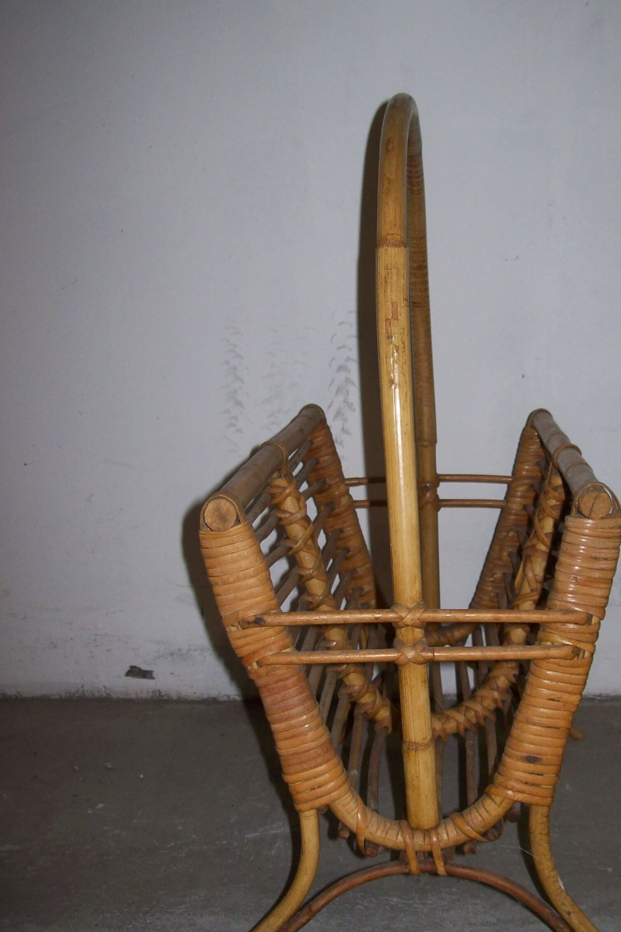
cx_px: 416
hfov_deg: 28.5
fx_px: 1216
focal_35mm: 47
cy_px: 503
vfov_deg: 41.9
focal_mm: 6
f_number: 2.7
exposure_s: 1/64
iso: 80
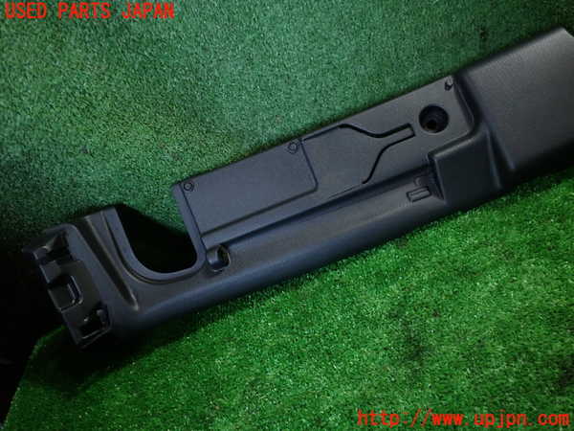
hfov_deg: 60.0
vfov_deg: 46.8
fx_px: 497
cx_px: 287
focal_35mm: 30
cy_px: 216
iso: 200
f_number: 2.3
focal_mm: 5.4
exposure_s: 1/40
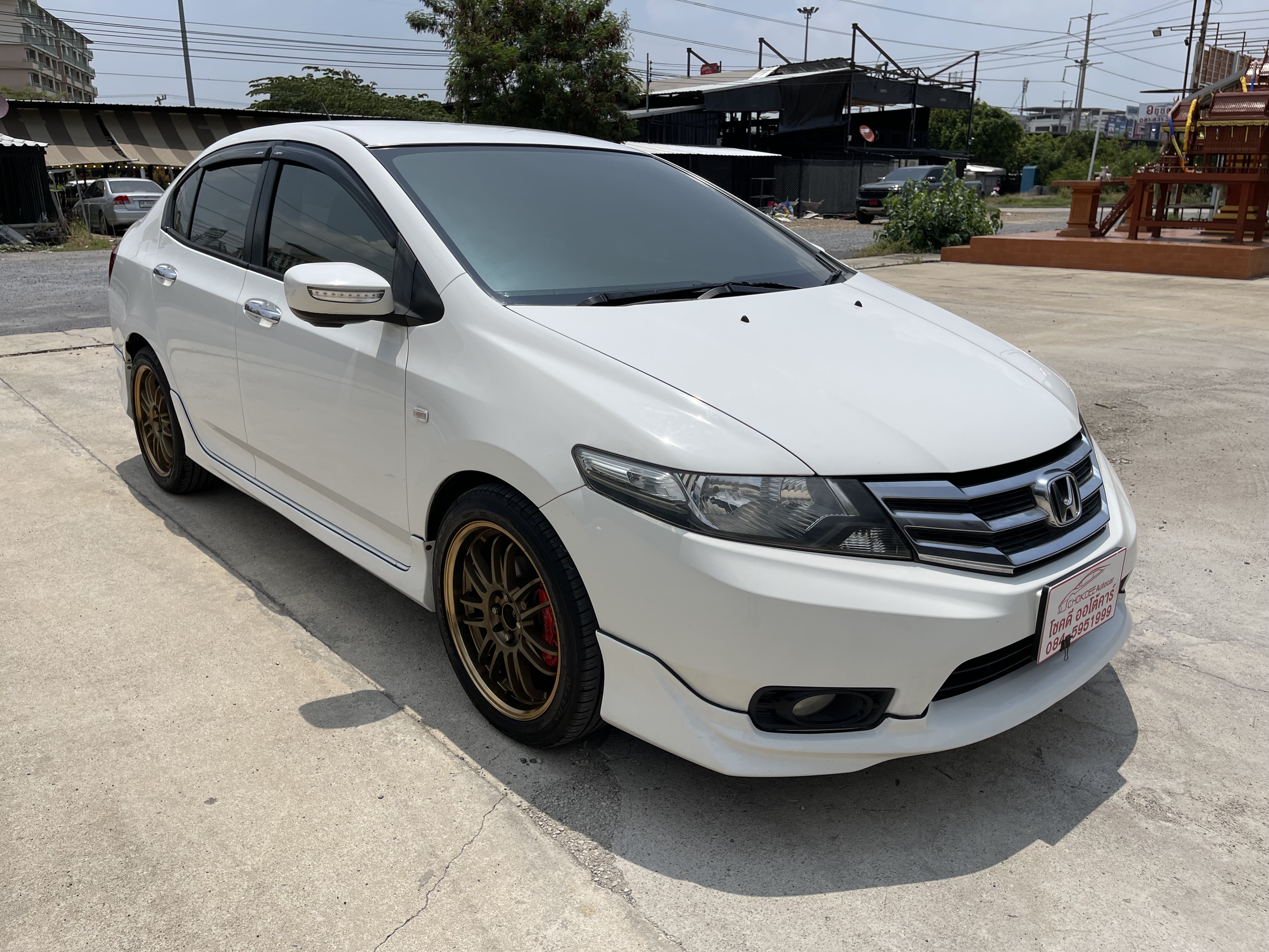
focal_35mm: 26
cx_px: 634
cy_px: 476
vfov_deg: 53.1
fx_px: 953
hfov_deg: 67.3
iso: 32
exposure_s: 1/9174
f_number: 1.6
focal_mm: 5.1
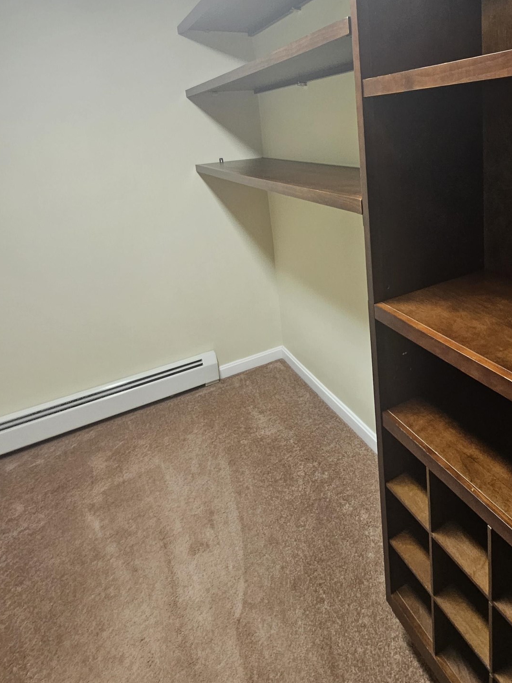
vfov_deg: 74.9
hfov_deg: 60.7
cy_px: 195
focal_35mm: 21
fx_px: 414
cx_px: 370
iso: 200
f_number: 2.2
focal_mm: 2.2
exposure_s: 1/60
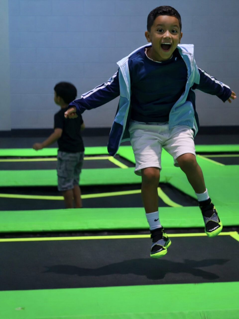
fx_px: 921
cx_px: 120
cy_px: 160
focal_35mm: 100
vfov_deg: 19.6
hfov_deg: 14.8
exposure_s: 1/98
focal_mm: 16.89
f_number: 2.8
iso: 400
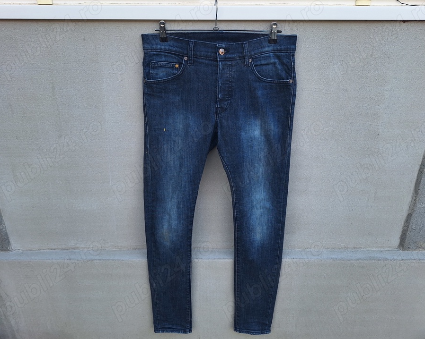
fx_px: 314
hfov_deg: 68.1
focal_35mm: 25
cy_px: 167
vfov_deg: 56.8
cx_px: 217
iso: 40
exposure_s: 1/233
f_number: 1.8
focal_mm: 5.54
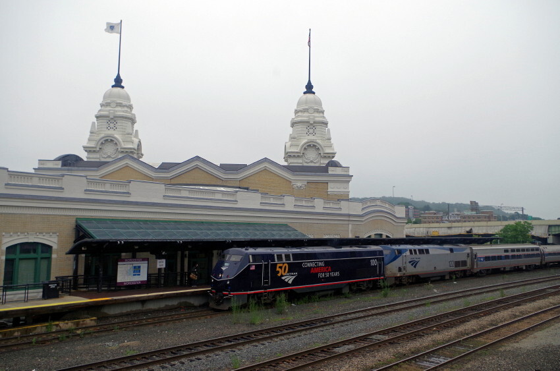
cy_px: 186
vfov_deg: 42.2
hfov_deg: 60.4
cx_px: 280
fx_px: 481
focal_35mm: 31
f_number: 5
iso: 400
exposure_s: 1/1000
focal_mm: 21.25
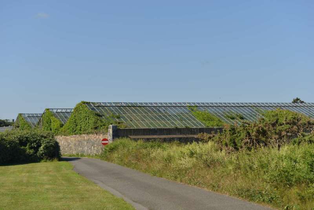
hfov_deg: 28.8
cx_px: 157
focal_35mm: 70
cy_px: 105
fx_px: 611
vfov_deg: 19.5
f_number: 7.1
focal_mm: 70
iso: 125
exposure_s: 1/640
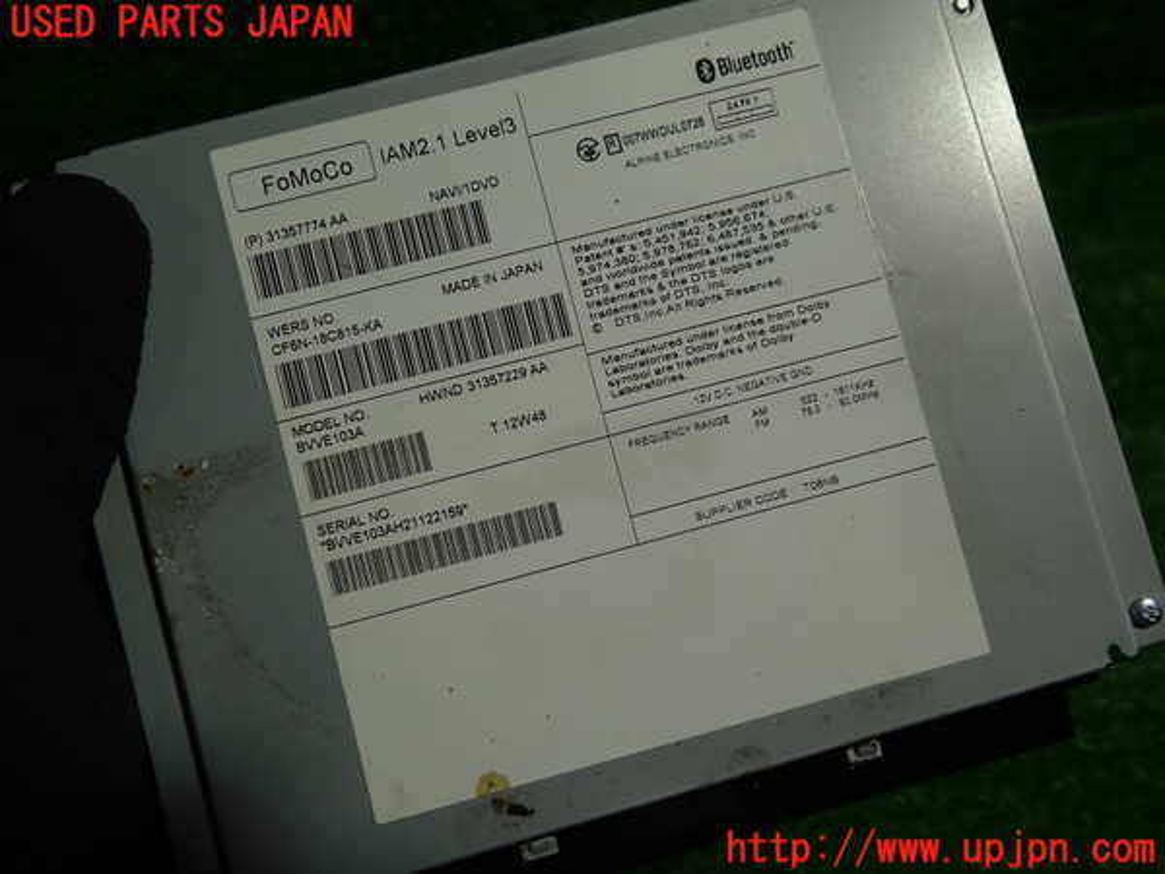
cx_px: 582
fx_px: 1010
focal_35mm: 30
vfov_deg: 46.8
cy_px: 437
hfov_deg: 60.0
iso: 100
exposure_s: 1/80
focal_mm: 5.4
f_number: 2.3
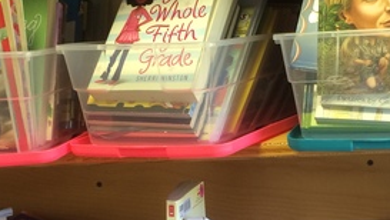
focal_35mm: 74
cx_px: 281
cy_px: 197
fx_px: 766
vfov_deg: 16.1
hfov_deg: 28.2
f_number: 2.2
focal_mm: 4.15
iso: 64
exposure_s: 1/30
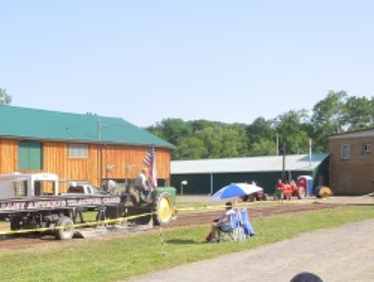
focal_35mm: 50
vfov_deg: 28.8
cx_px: 54
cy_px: 203
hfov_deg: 36.3
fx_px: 541
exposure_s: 1/640
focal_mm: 4.5
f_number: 3.3
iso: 100
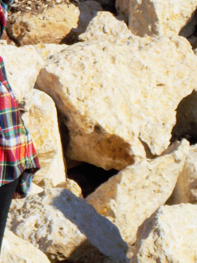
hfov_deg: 4.6
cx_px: -19
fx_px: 2436
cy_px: 108
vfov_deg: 6.2
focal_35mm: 321
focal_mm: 20.9
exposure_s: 1/1000
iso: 80
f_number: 4.8
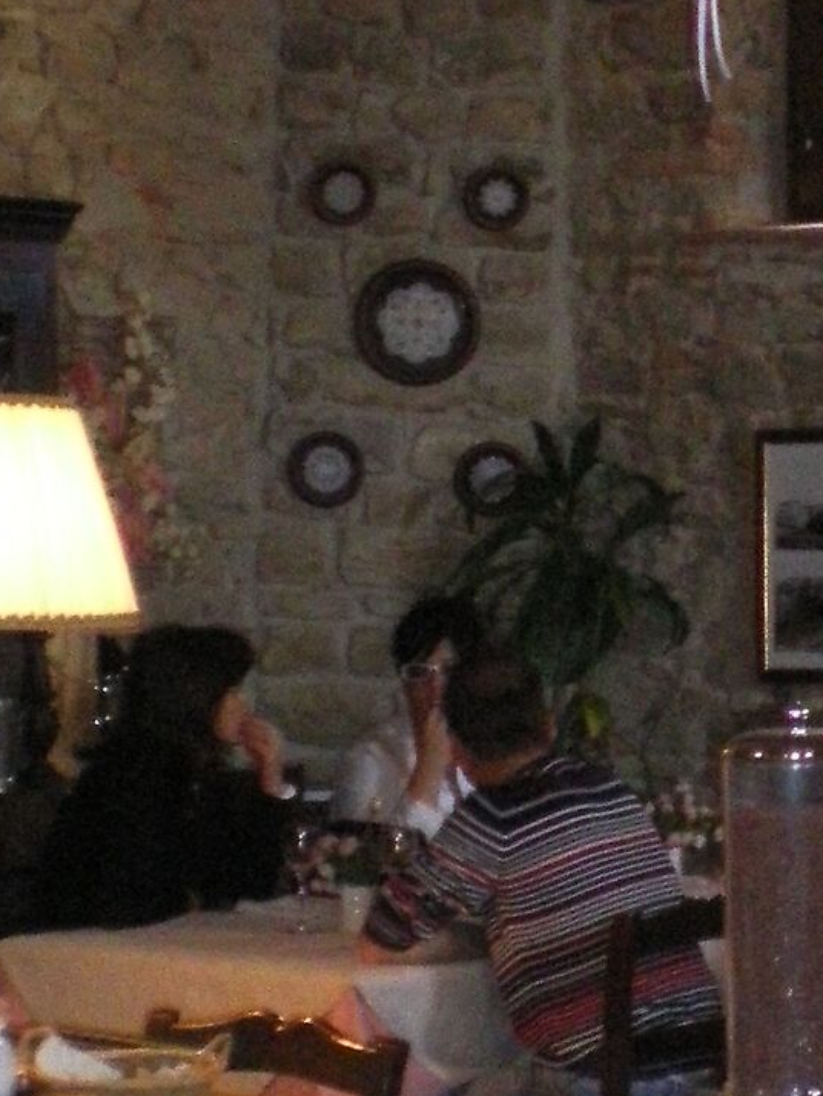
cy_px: 428
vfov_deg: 16.3
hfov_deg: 12.2
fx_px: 3833
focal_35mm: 121
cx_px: 702
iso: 800
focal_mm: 6.3
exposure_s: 1/50
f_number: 3.1
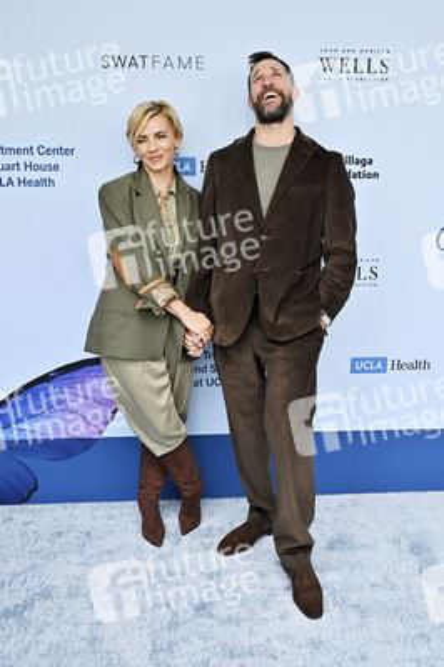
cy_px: 334
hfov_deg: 37.8
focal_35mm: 35
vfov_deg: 54.5
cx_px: 222
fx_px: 649
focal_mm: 35
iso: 640
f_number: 6.3
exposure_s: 1/320
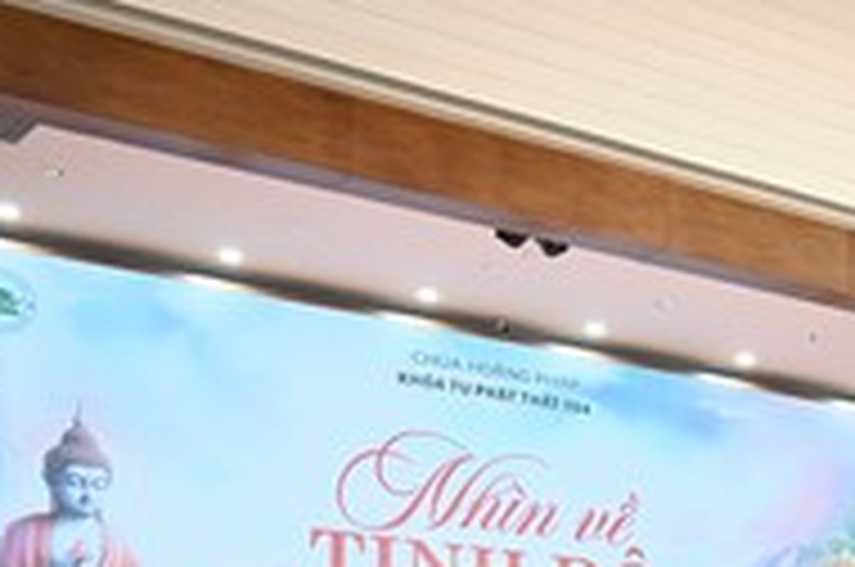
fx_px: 1944
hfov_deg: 23.6
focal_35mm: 82
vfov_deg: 15.0
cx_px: 886
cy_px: 929
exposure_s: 1/125
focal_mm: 24
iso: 6400
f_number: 4
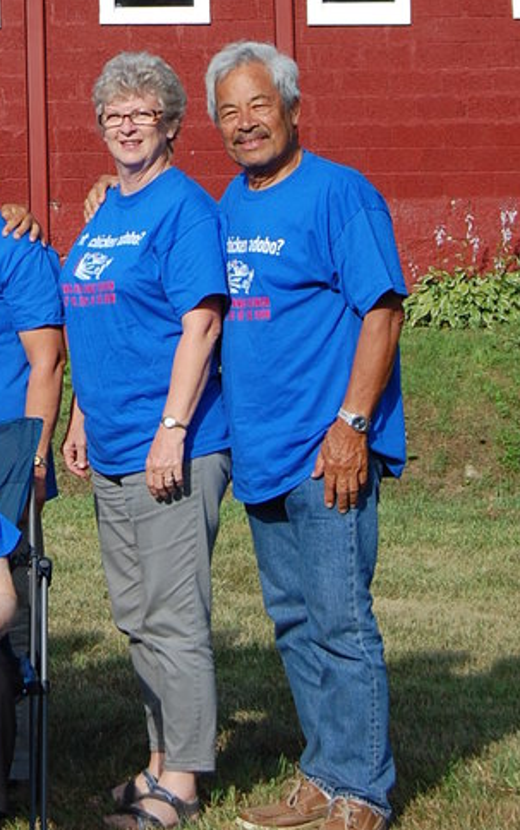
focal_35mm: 130
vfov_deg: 15.7
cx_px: -12
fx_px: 2944
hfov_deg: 10.0
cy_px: -38
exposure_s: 1/320
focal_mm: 38
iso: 200
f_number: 9
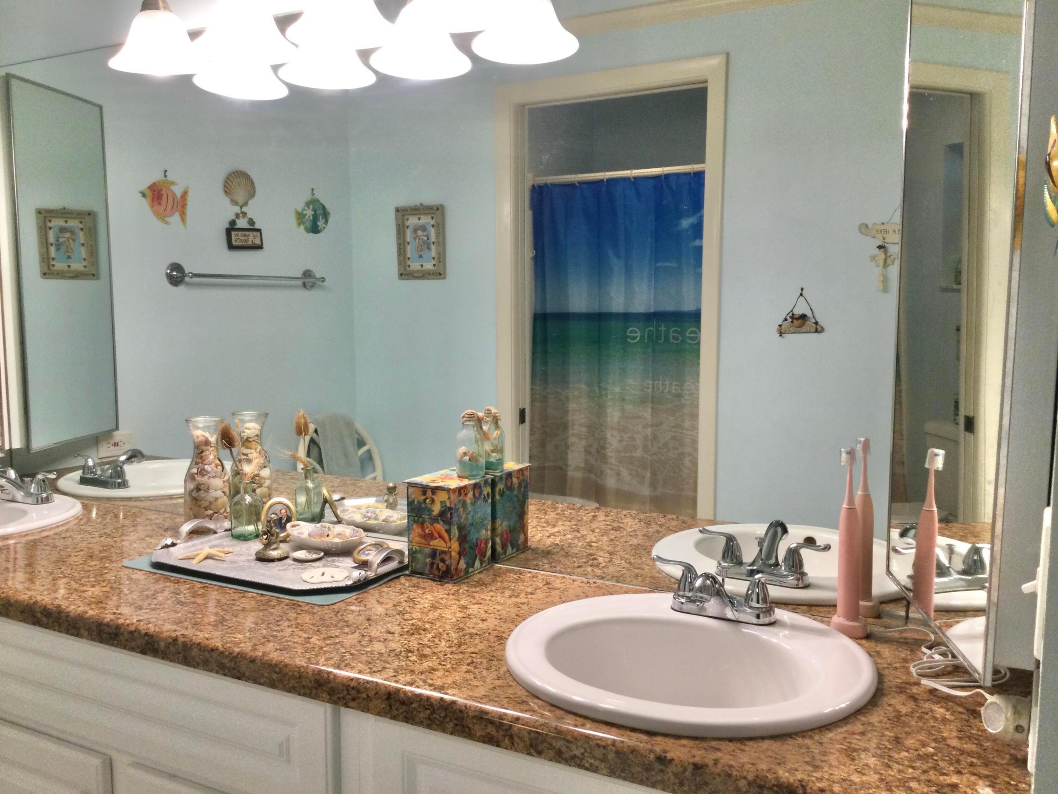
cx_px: 529
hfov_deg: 58.4
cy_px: 397
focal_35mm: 31
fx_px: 947
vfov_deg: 45.4
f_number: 2.4
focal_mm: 3.3
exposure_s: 1/30
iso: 50
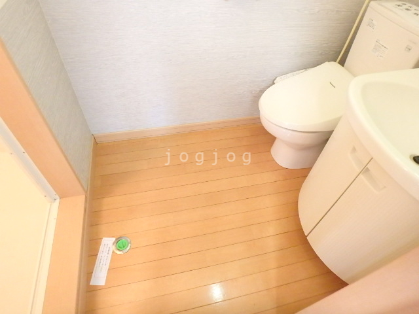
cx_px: 210
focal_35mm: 21
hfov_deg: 79.0
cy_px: 157
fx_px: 254
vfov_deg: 63.4
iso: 1250
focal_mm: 3.7
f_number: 3.5
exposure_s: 1/30
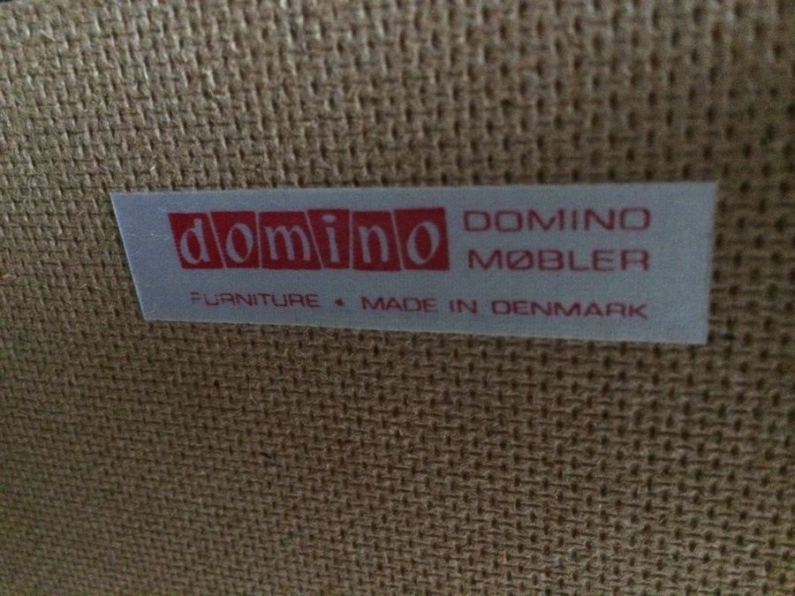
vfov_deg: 46.8
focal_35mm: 30
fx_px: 689
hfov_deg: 60.0
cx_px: 398
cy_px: 298
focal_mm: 4.12
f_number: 2.2
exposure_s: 1/15
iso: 800
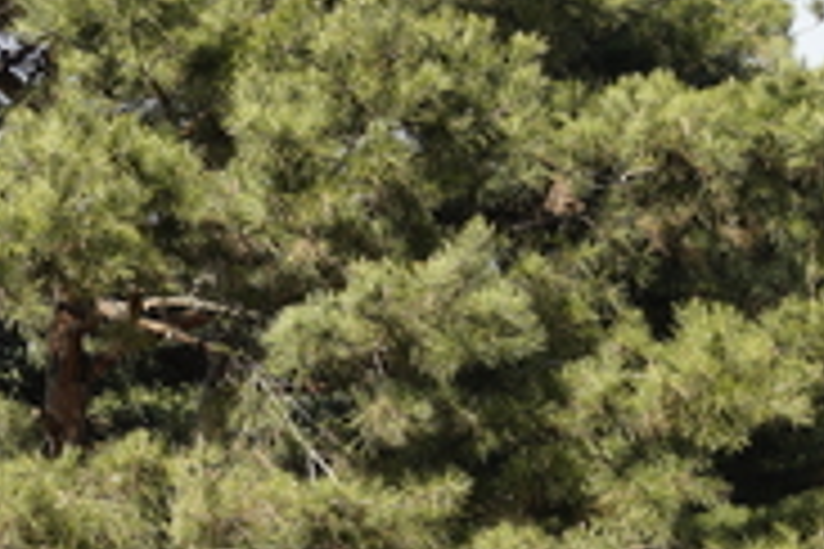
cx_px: -7
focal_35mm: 134
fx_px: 3067
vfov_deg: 10.2
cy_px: 225
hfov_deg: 15.0
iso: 200
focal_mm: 35
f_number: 4
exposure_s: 1/400
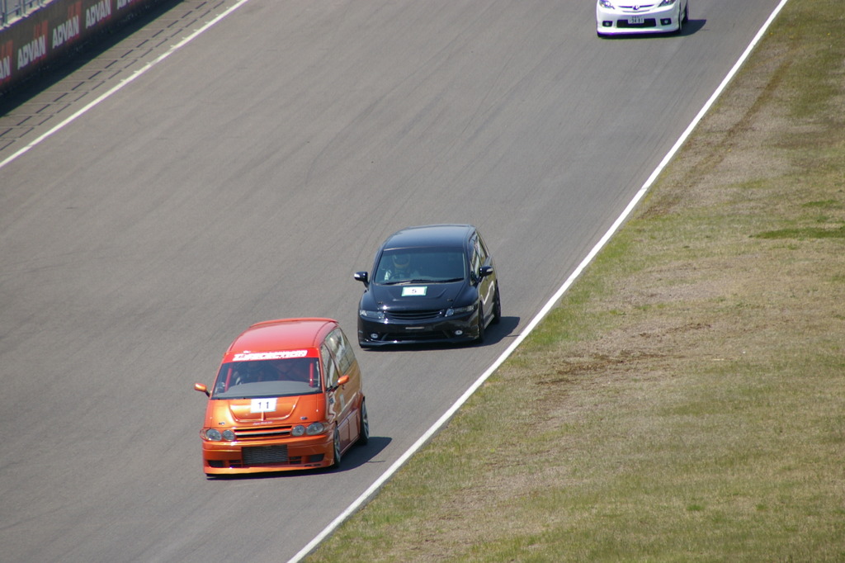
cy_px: 282
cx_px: 422
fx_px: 8799
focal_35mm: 375
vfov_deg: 3.7
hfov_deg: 5.5
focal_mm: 250
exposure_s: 1/500
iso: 200
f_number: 8
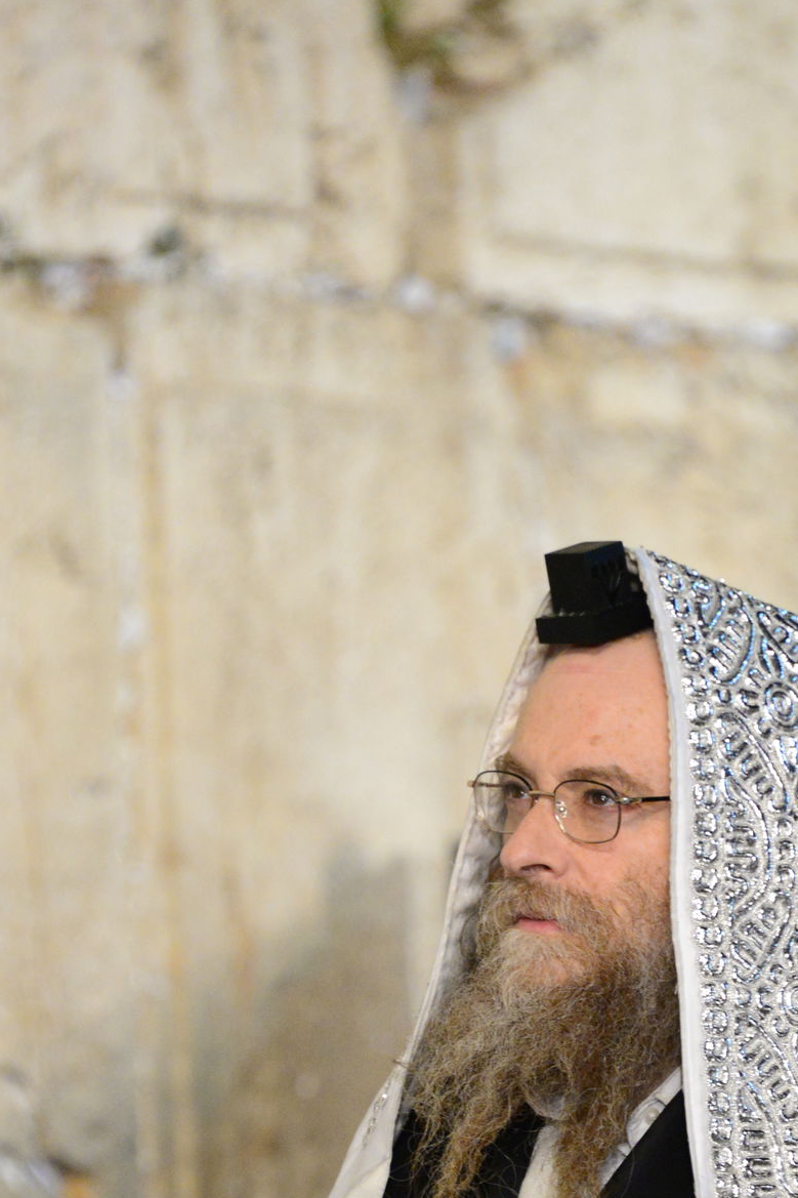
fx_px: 17926
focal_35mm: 539
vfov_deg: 3.8
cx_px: 538
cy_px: 981
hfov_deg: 2.6
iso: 5000
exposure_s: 1/60
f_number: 5.6
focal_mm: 300
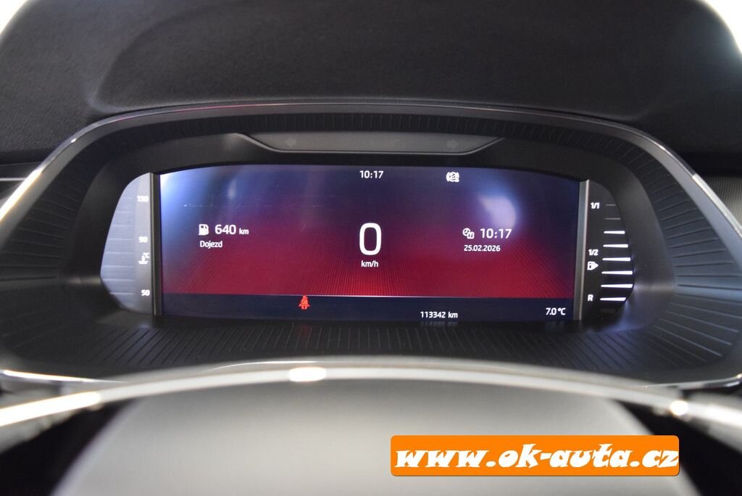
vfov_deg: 48.0
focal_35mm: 27
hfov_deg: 67.4
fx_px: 557
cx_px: 371
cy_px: 248
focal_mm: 18
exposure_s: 1/15
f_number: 3.5
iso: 3200
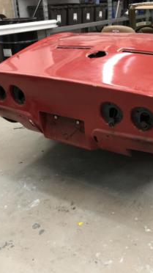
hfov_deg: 28.9
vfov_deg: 49.4
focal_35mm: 41
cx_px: 92
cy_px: 137
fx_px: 296
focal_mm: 3.99
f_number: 1.8
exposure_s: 1/20
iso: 40
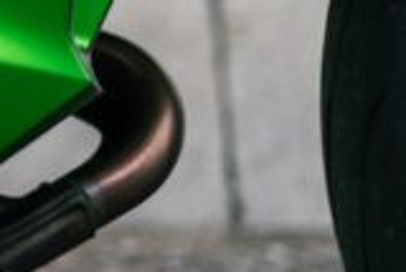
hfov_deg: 3.7
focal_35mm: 544
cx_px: -629
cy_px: -291
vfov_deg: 2.5
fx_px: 6141
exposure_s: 1/500
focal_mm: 85
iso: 64
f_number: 2
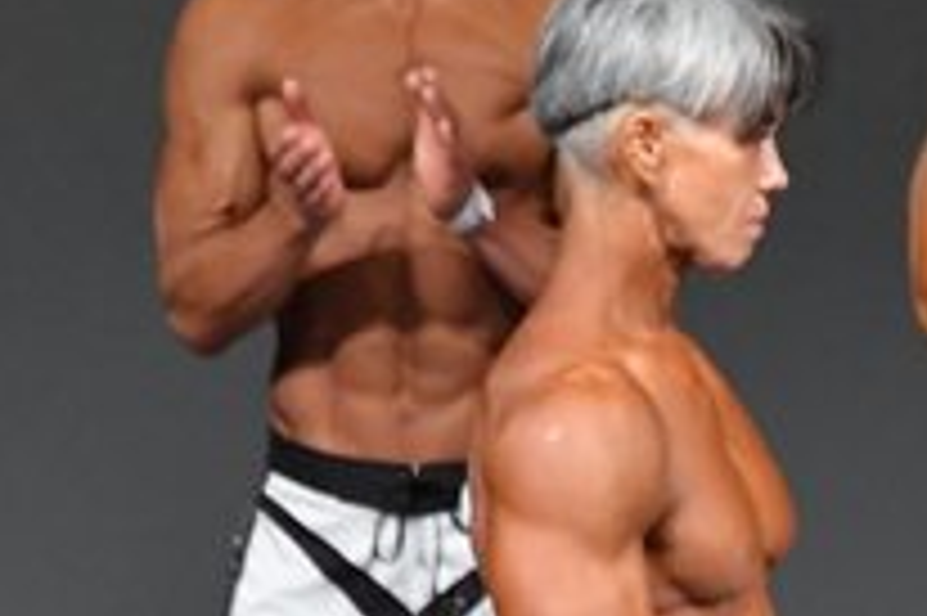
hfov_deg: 1.6
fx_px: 33447
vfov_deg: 1.1
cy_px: 917
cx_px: 1379
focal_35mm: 1300
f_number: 5.6
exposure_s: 1/400
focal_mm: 230
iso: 5000
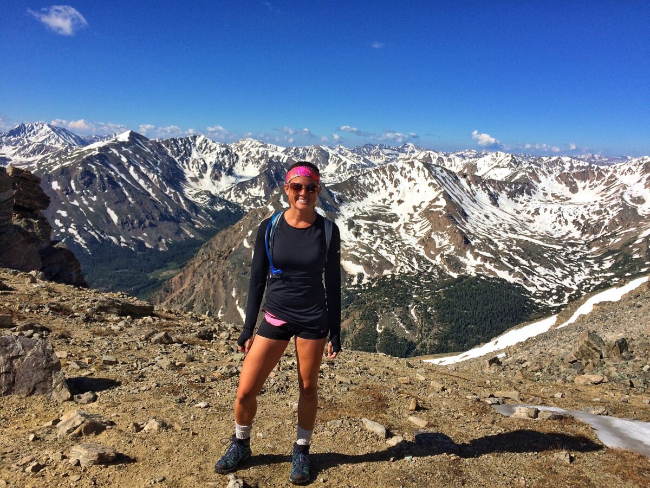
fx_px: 545
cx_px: 325
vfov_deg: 48.2
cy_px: 244
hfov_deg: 61.7
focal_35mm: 29
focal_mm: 4.15
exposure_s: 1/4115
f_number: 2.2
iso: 32
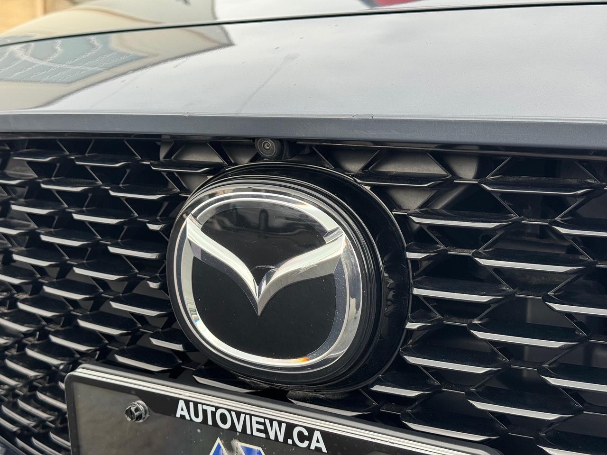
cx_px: 304
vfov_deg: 30.3
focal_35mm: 48
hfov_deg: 39.7
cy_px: 228
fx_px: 842
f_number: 1.78
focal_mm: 6.76
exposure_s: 1/231
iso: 64
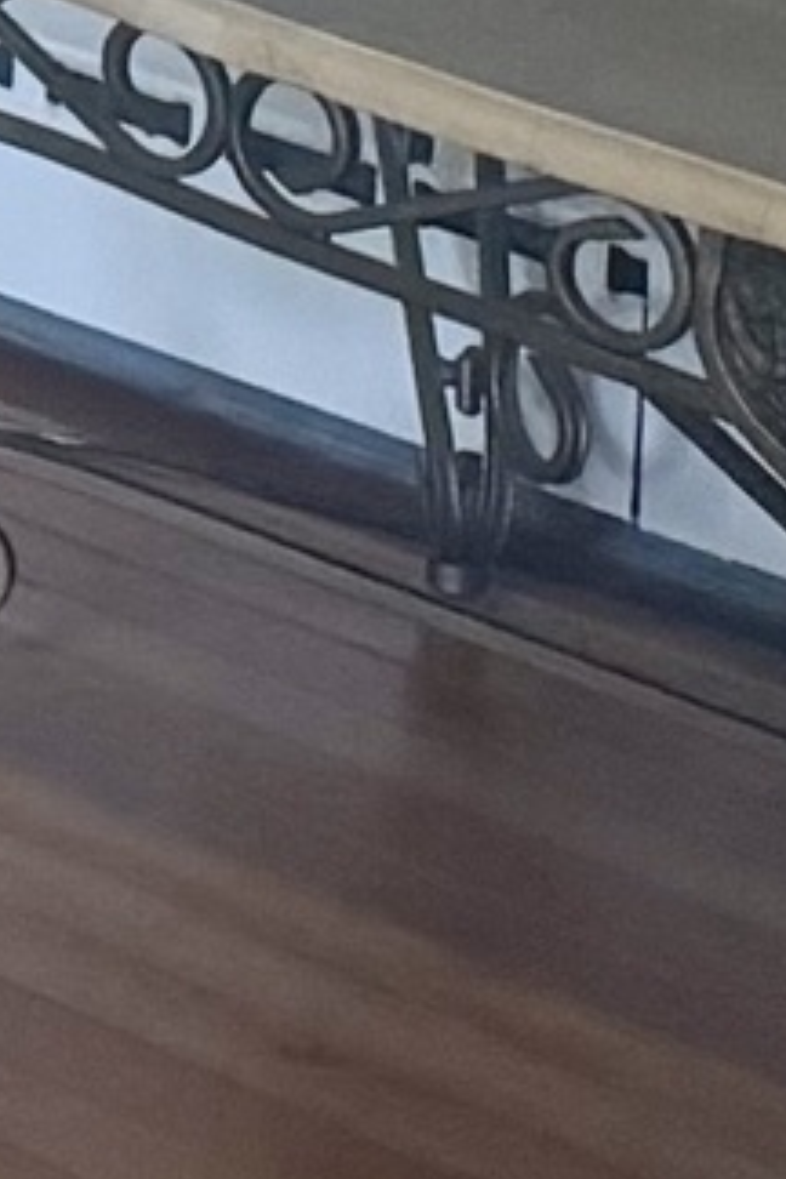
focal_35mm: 237
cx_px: -3839
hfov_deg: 4.5
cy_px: -2172
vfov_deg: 7.7
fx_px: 7761
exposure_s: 1/60
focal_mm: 6.76
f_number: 1.78
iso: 160
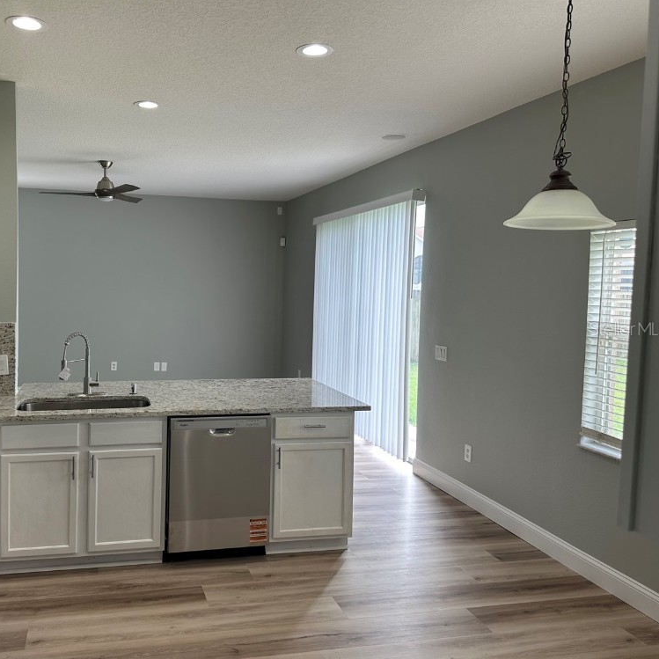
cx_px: 222
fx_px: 625
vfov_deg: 55.6
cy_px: 328
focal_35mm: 29
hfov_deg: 54.5
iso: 80
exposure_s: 1/214
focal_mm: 6.86
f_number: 1.78
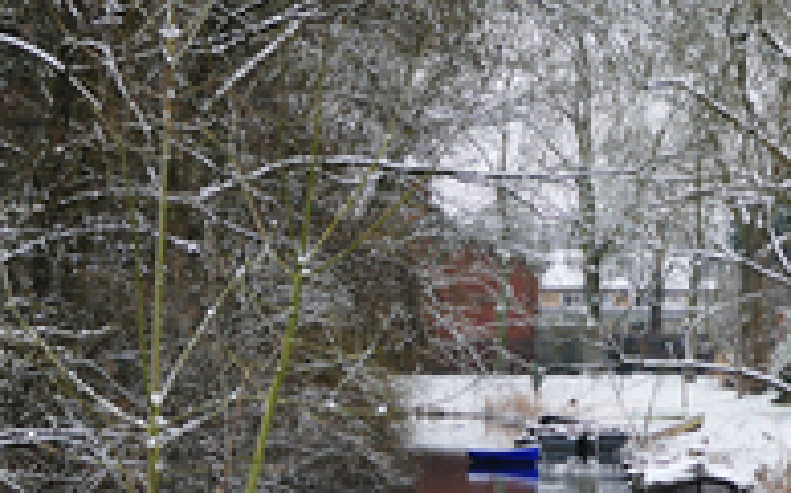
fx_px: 4848
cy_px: 426
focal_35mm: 225
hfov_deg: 9.3
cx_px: 567
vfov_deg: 5.8
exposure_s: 1/100
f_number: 4.1
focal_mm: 34.1
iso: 125
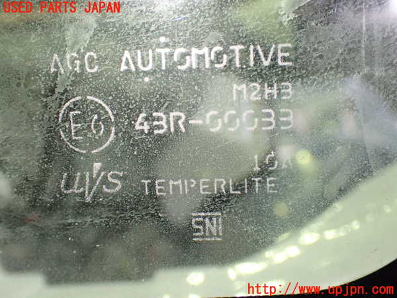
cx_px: 198
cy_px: 149
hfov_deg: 45.8
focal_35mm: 41
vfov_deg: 35.1
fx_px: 470
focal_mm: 7.31
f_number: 2.8
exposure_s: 1/60
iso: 800
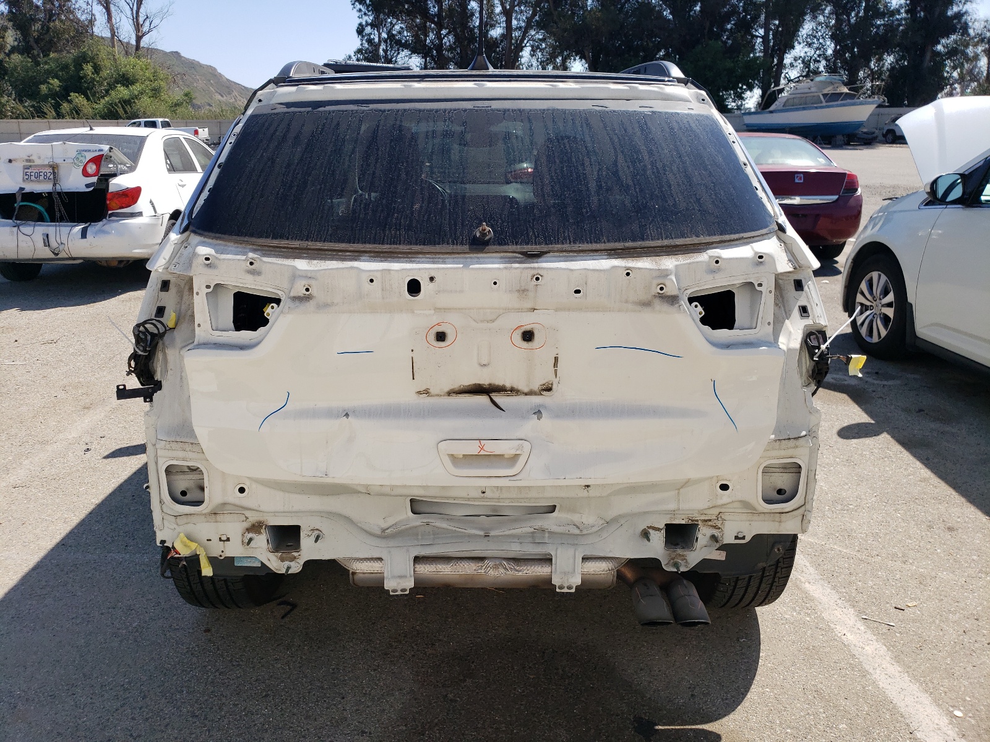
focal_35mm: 26
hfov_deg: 67.3
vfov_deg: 53.1
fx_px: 744
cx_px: 495
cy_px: 371
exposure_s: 1/3333
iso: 50
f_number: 1.5
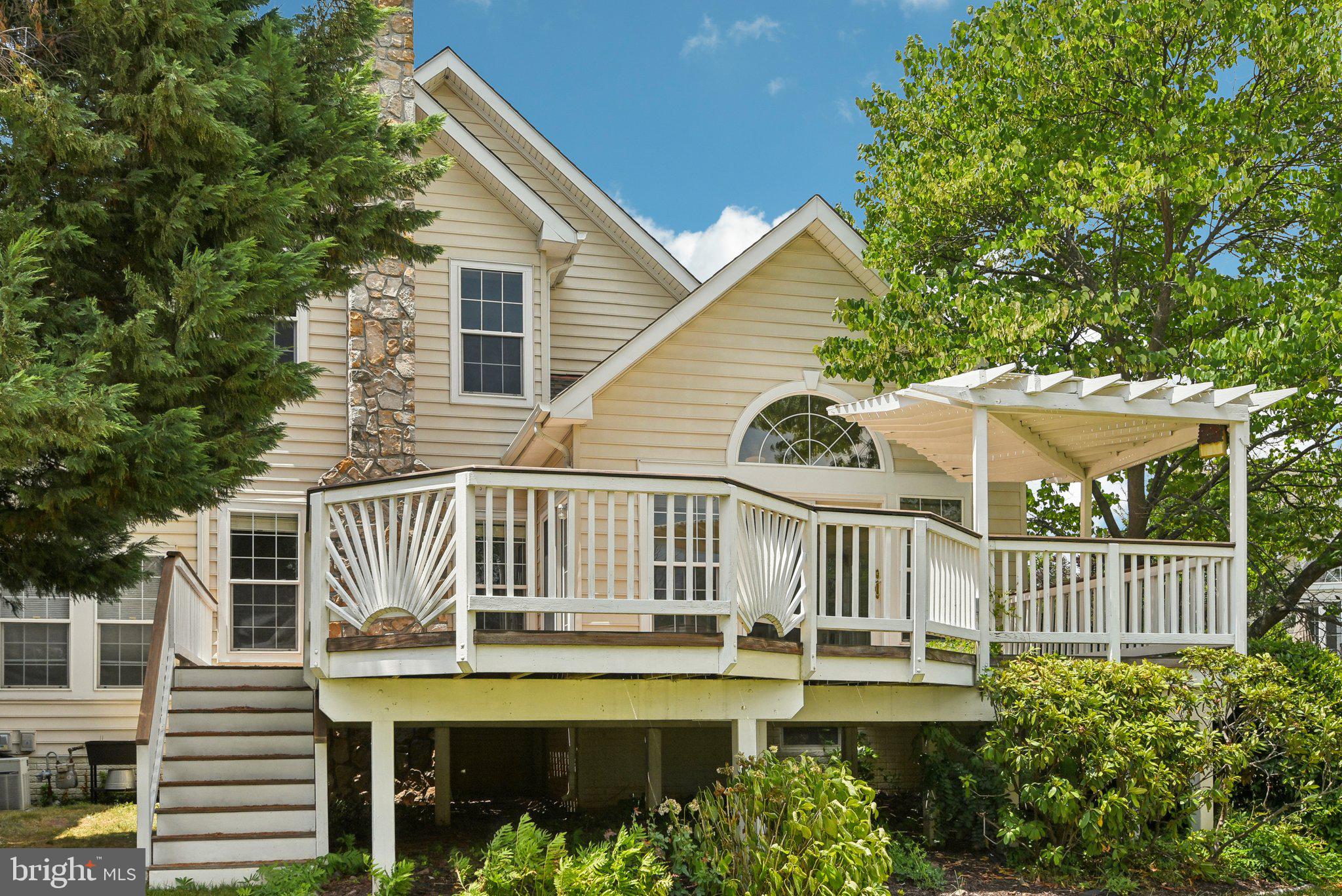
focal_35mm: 32
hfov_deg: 58.7
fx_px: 1193
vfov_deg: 41.1
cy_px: 448
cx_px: 671
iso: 400
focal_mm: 32
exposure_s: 1/1250
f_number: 8
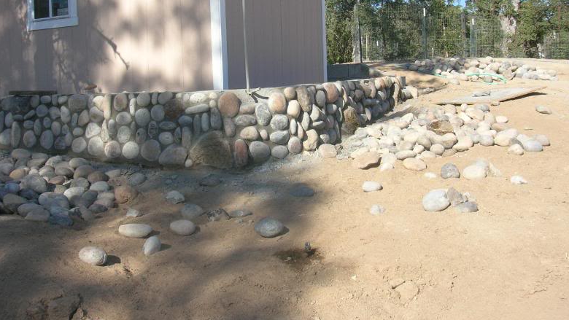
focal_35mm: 38
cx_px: 290
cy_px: 108
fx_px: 573
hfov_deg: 52.8
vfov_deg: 31.0
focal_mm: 5.7
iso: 71
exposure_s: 1/368
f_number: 4.9
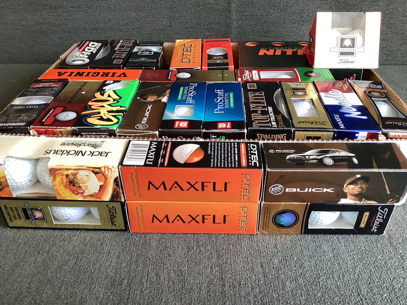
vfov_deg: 45.4
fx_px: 365
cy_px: 152
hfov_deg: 58.3
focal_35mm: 31
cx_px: 204
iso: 80
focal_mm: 3.3
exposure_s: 1/60
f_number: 2.4
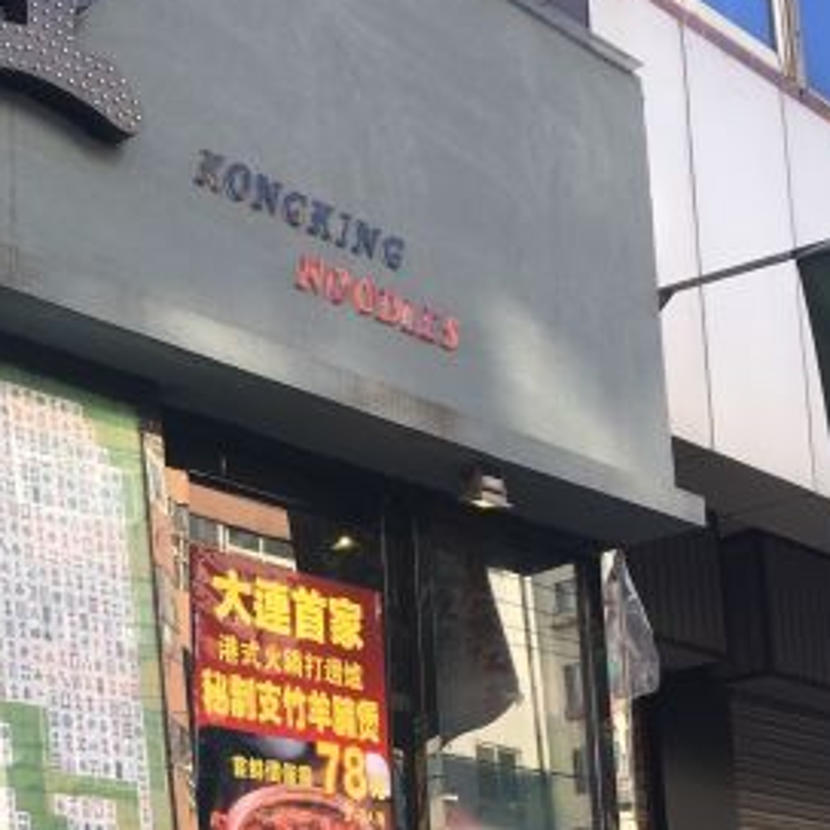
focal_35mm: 66
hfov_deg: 25.4
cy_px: 754
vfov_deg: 25.3
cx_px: 111
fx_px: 1790
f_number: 2.2
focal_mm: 4.15
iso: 25
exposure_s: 1/199
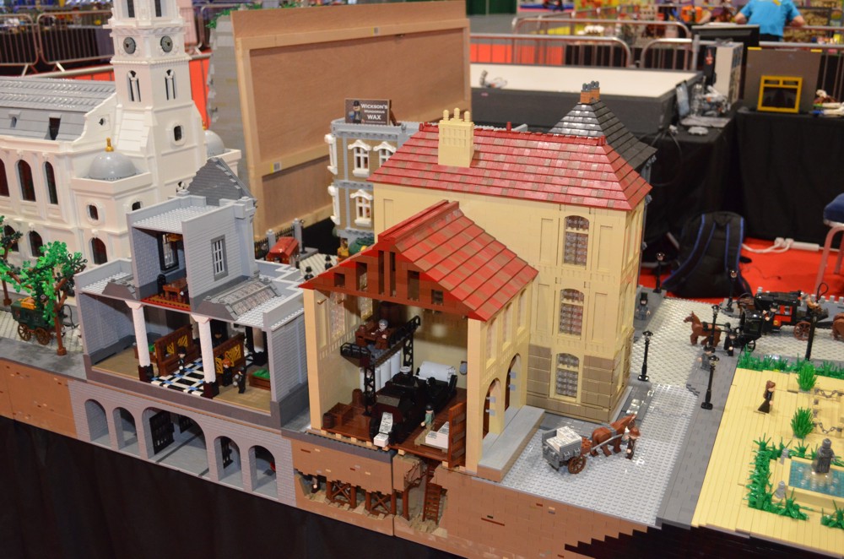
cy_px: 280
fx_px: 842
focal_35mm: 36
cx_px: 422
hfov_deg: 53.2
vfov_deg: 36.7
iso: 2500
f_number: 4
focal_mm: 24
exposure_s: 1/60
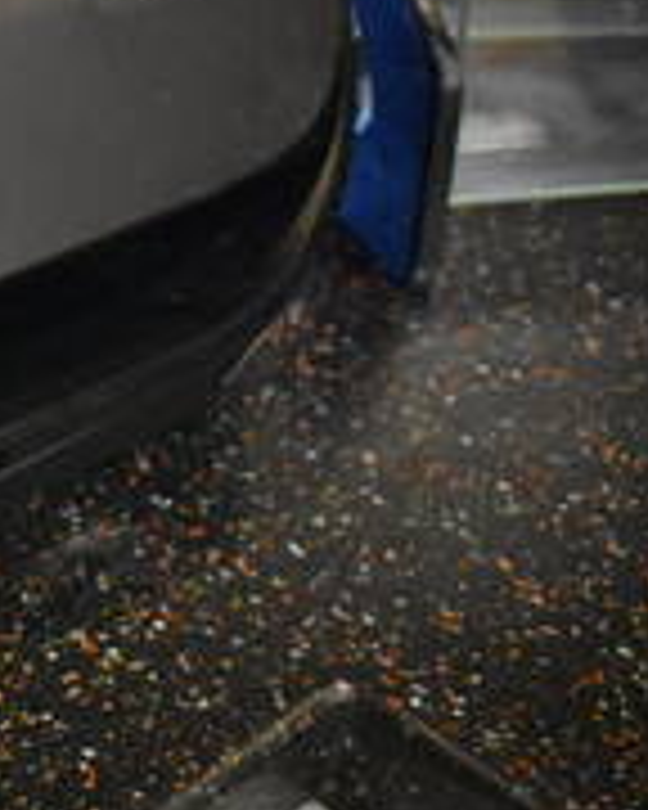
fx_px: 2062
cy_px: 162
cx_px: -688
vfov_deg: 21.9
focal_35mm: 86
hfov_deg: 14.5
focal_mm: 18
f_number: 3.5
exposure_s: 1/125
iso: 6400
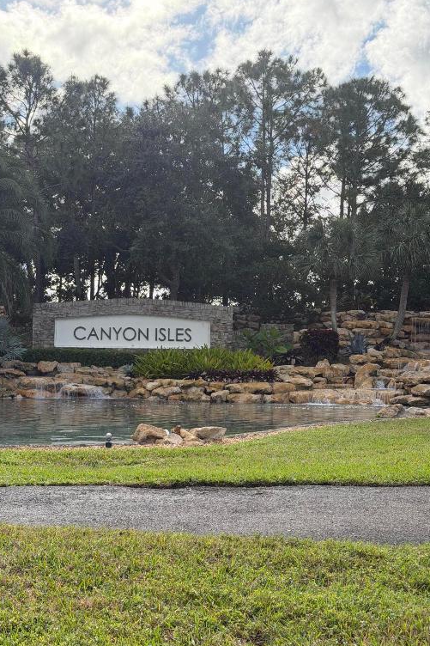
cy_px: 321
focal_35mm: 51
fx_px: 914
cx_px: 185
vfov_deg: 38.9
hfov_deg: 26.4
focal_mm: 6.76
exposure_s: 1/2667
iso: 100
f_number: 1.78
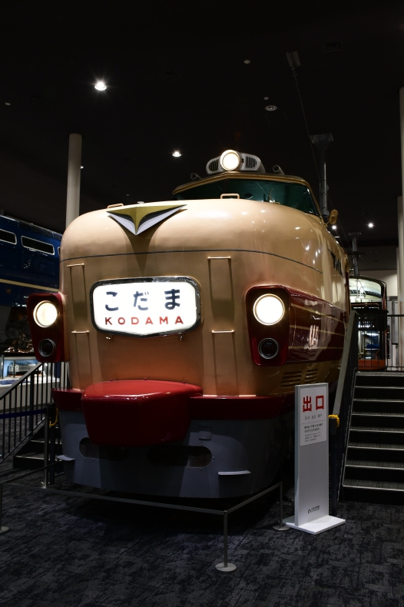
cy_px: 304
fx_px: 556
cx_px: 202
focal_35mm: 33
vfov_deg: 57.2
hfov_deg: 39.9
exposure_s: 1/13
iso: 400
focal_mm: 22
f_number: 7.1
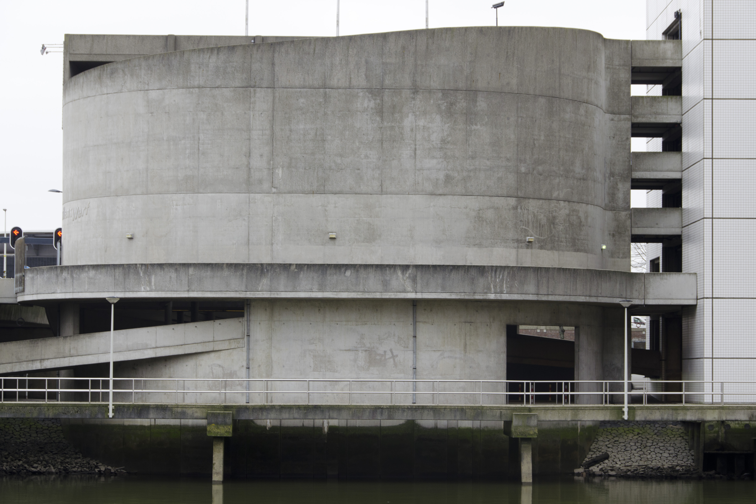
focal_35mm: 105
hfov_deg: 19.5
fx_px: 2205
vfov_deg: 13.0
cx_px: 378
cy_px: 252
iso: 200
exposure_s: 1/100
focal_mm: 70
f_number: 10
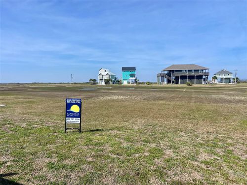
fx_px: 186
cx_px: 124
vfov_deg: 53.1
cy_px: 92
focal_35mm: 26
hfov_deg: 67.3
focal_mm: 4.25
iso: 32
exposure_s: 1/3984
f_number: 1.8
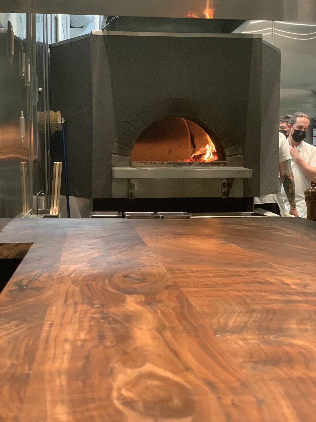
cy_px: 211
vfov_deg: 36.8
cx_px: 158
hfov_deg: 28.0
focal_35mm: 52
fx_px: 633
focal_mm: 6
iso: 500
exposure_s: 1/30
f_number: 2.4
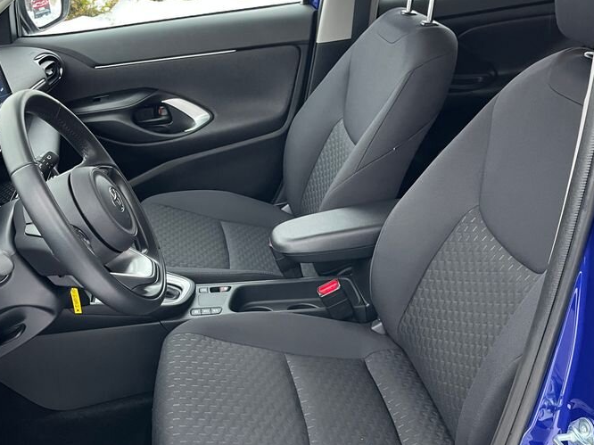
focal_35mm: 40
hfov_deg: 46.8
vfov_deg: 35.9
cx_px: 273
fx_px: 686
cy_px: 241
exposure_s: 1/60
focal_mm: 5.1
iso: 320
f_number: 1.6
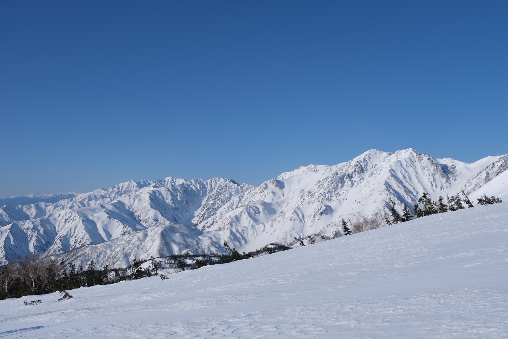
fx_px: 536
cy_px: 170
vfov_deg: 35.1
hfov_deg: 50.7
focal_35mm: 38
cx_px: 254
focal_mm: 25.4
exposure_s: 1/800
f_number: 8
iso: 160
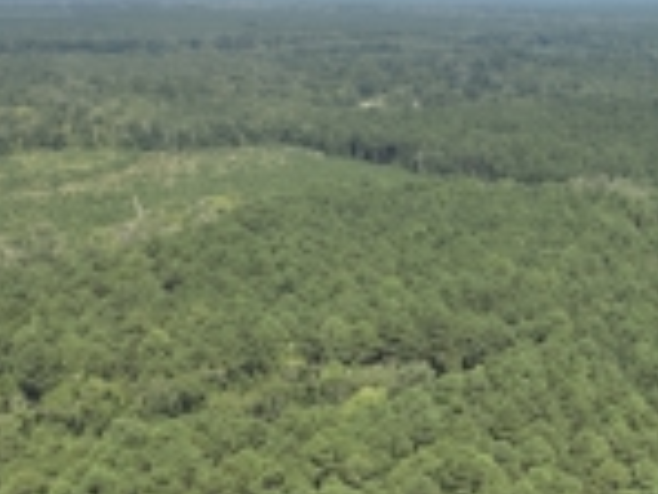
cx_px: 662
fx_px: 1236
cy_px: 481
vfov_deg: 21.9
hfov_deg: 28.0
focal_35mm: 65
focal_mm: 4.4
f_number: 2.8
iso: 100
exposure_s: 1/640
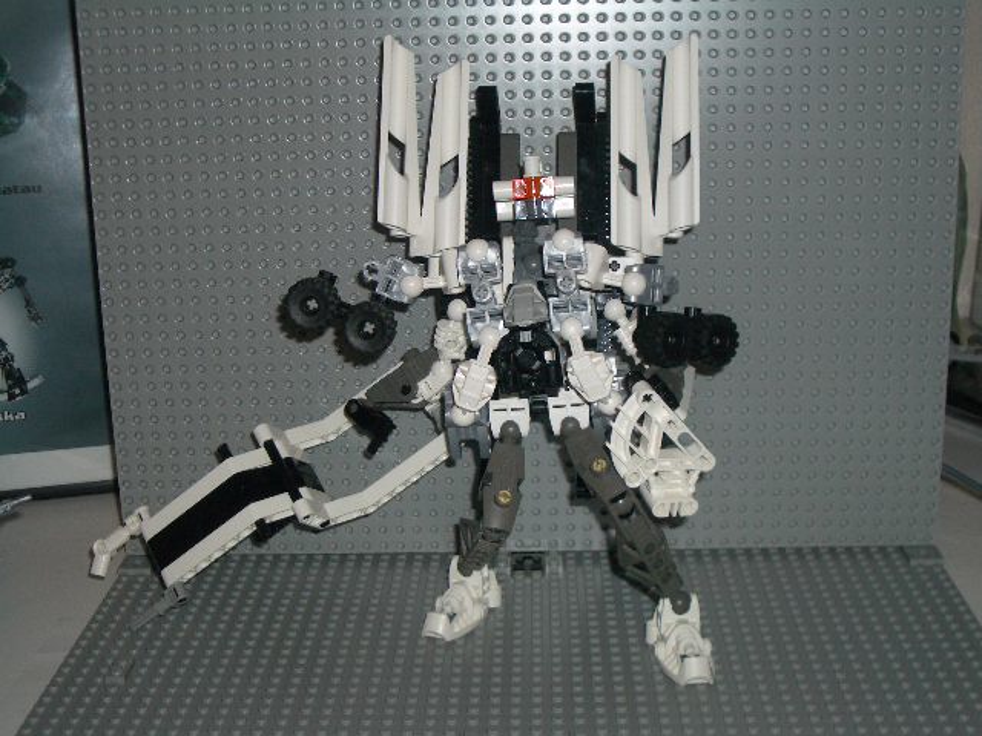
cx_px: 491
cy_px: 368
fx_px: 1390
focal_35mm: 49
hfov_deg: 38.9
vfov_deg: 29.7
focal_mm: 8.2
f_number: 3.1
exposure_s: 1/60
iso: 100
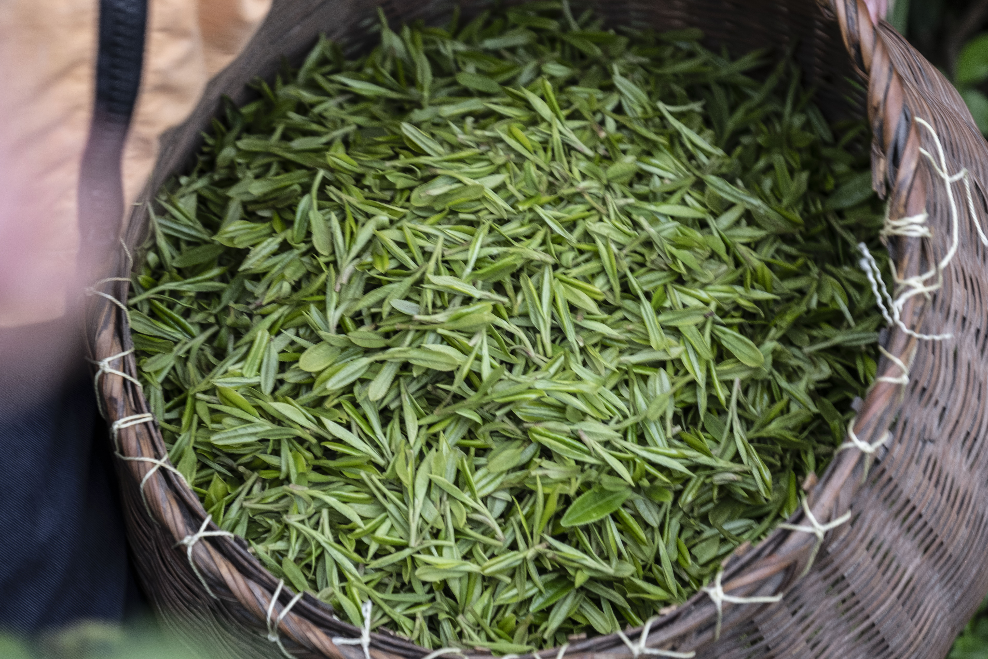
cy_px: 330
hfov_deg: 16.4
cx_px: 494
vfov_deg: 11.0
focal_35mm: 125
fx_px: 3430
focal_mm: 83.3
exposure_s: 1/30
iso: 400
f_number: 5.6
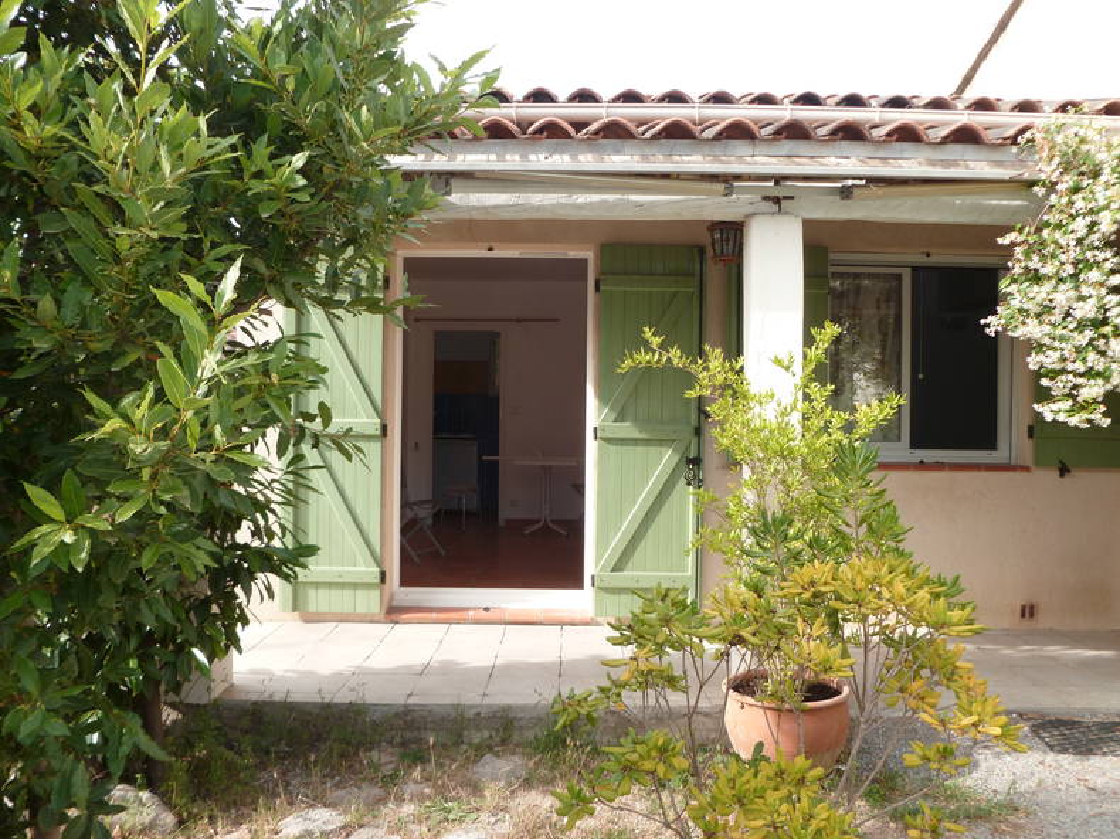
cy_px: 420
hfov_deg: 63.5
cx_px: 560
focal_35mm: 28
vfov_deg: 49.7
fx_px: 906
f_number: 3.3
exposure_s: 1/160
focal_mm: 5
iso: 100
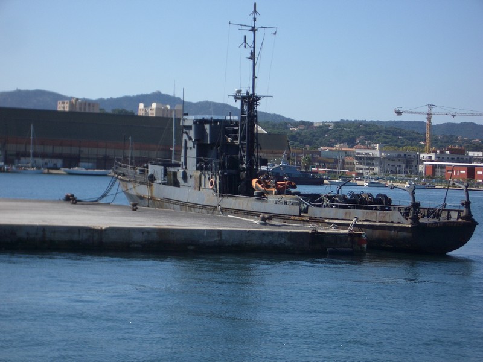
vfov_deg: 14.1
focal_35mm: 105
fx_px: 1465
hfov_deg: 18.7
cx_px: 242
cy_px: 181
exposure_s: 1/500
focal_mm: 17.4
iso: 50
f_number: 4.8
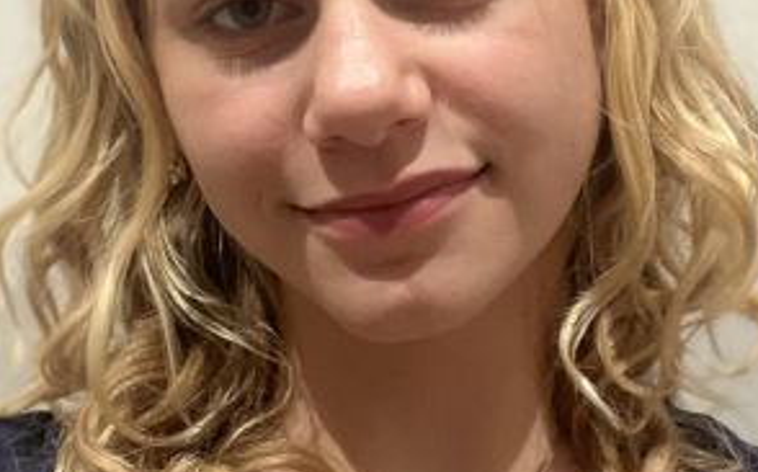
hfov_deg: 31.5
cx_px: 413
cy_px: 5
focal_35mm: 65
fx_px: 1341
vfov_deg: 19.4
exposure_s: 1/33
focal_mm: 2.71
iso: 320
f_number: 2.2
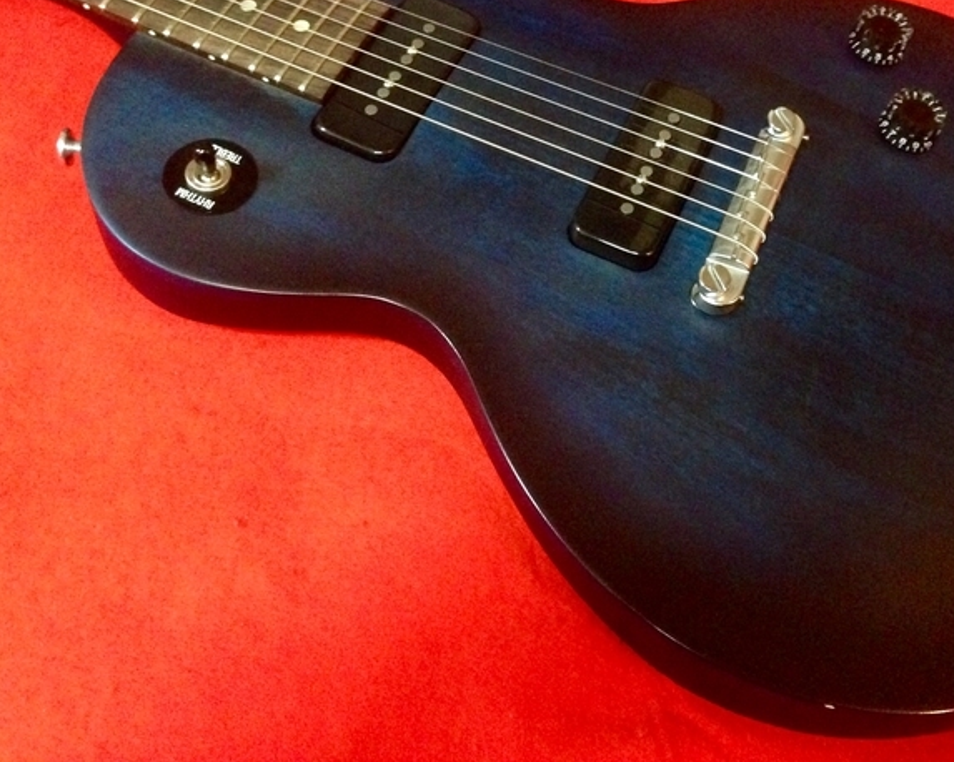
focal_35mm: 45
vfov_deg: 33.2
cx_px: 626
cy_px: 265
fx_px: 1270
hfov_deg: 40.7
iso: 800
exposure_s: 1/17
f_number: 2.4
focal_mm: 4.12
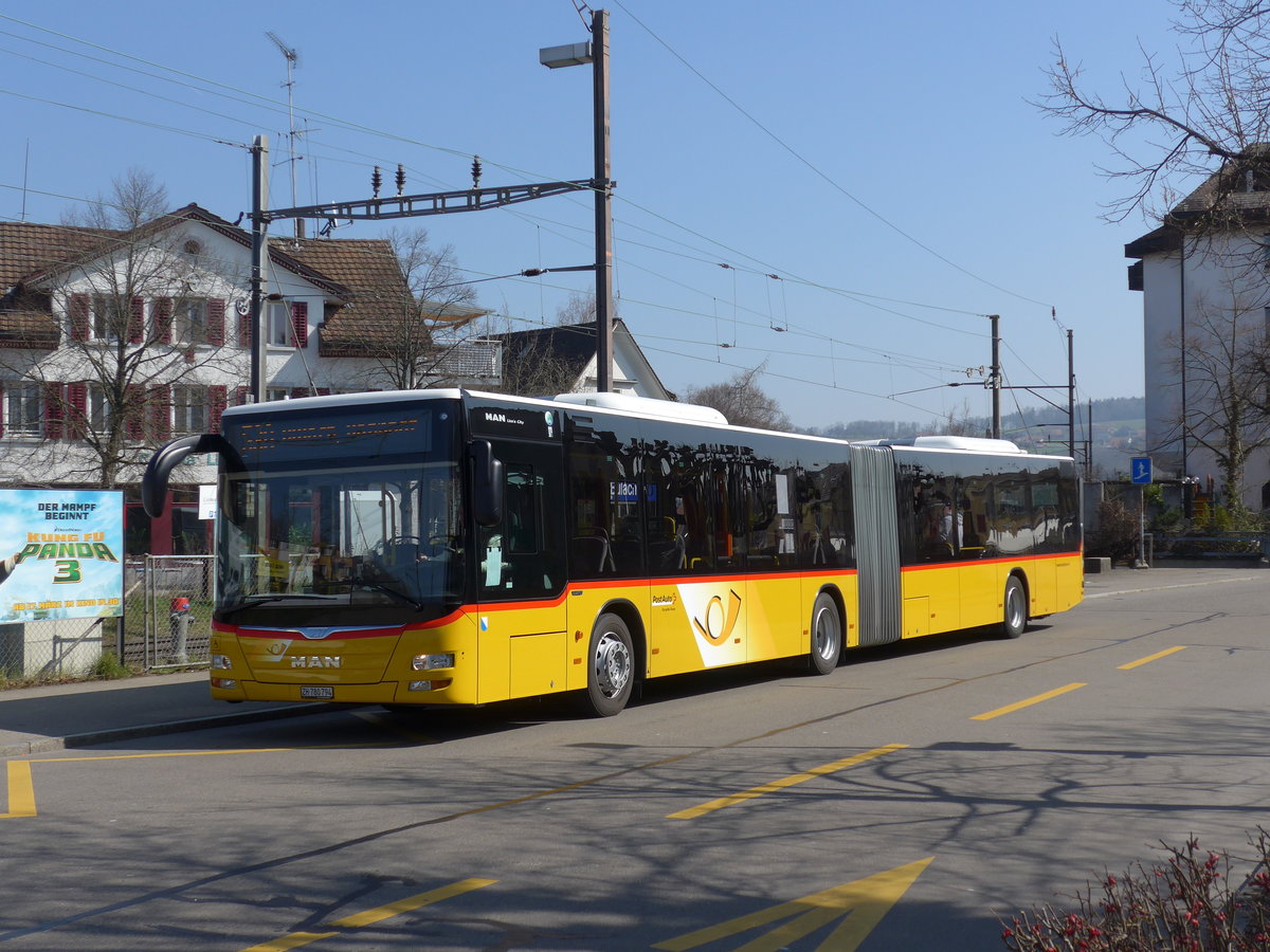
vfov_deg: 29.7
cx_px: 635
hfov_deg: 38.9
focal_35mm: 49
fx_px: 1798
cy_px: 476
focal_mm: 10.1
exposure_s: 1/1300
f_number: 3.2
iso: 80
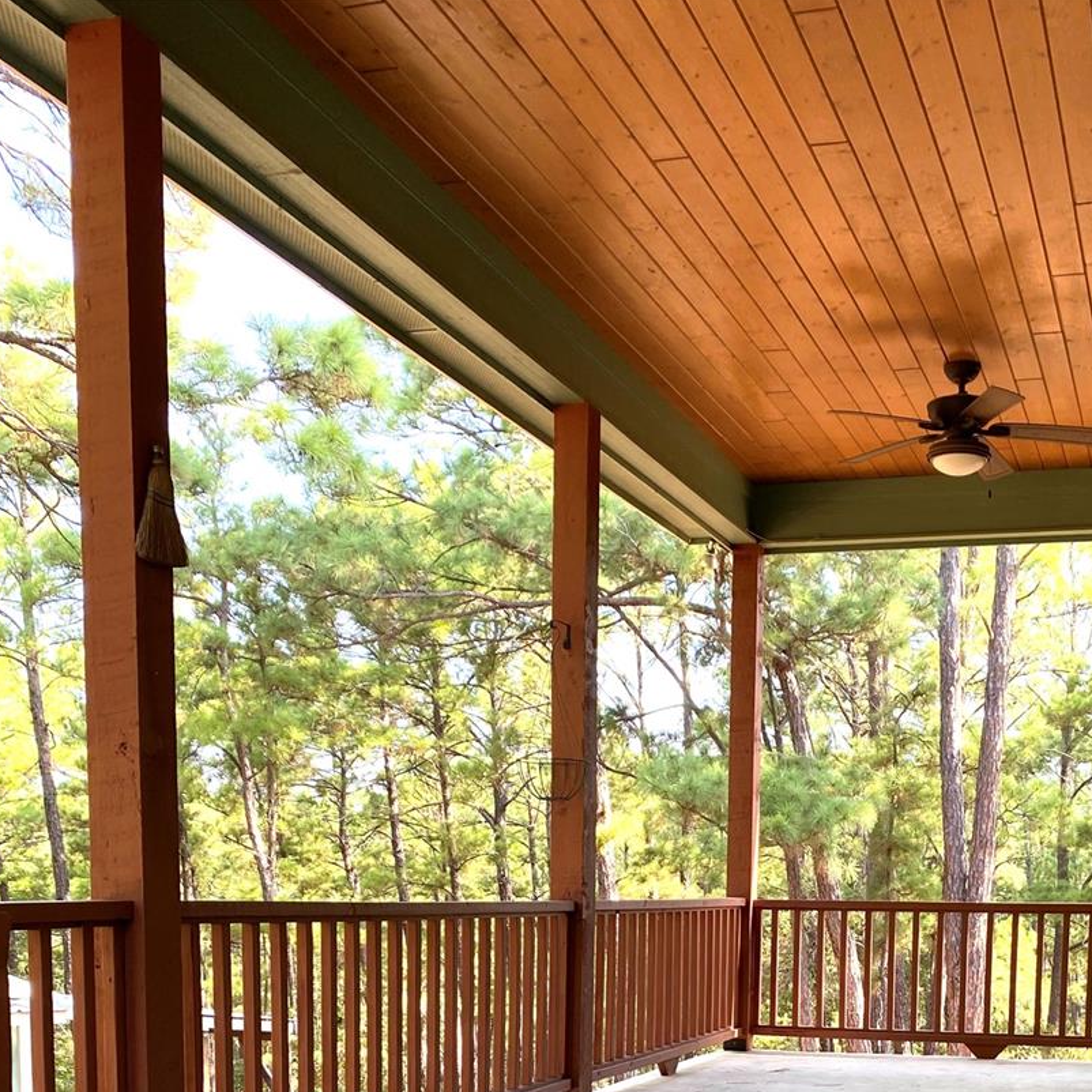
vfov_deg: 35.4
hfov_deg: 37.7
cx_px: 768
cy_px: 1040
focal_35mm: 44
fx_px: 1570
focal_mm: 4.25
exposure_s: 1/122
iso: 40
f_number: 1.8
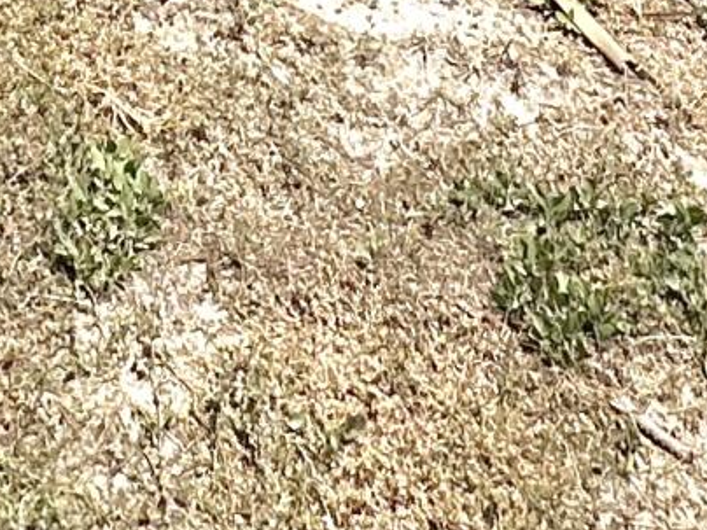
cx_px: -72
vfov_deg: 9.2
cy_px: -1331
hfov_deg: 18.2
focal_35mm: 104
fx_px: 2124
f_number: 2.2
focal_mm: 2.22
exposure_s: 1/1770
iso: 50
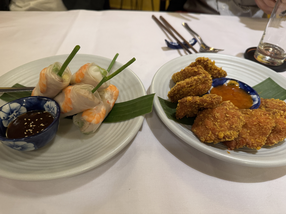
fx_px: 198
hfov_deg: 71.6
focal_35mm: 24
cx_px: 143
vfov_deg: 56.8
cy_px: 107
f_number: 1.78
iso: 400
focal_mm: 6.76
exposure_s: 1/50
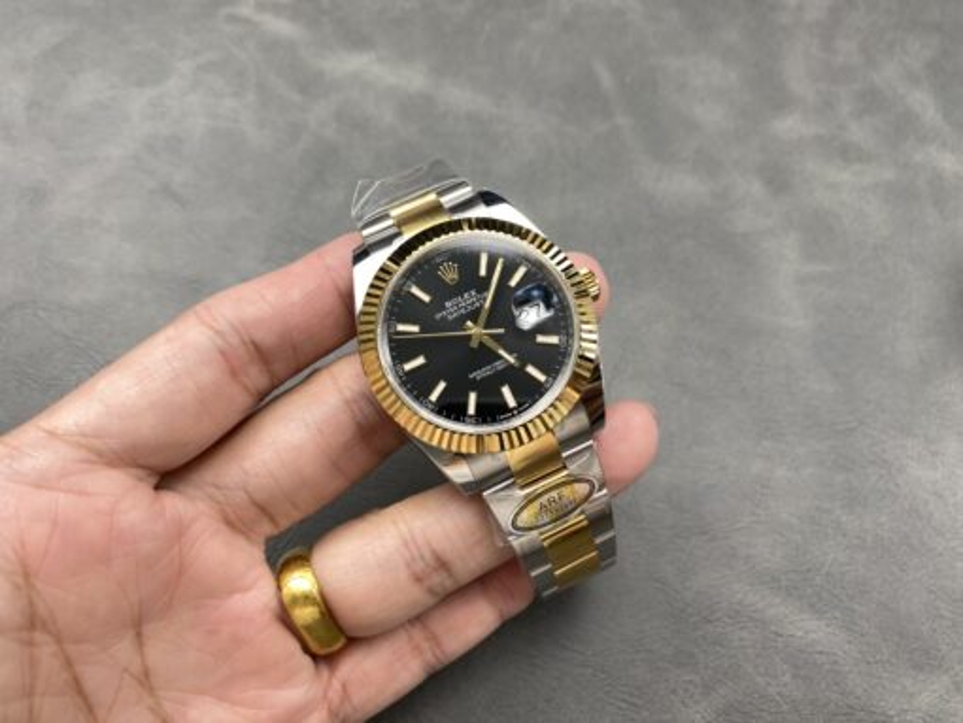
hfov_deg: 69.4
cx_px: 482
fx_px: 696
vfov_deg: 54.9
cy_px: 362
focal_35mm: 25
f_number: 1.8
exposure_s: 1/100
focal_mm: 4.25
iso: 50
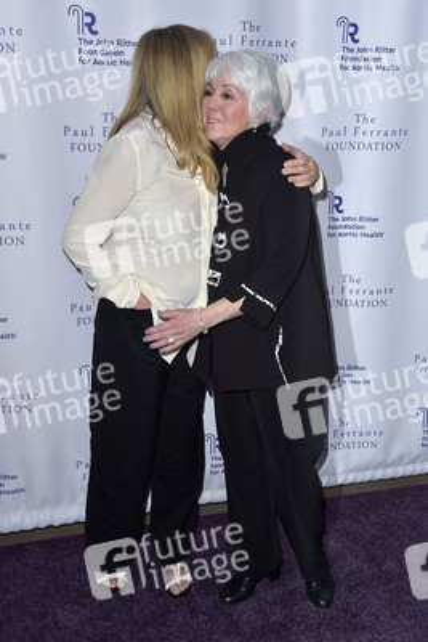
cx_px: 214
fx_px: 713
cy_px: 321
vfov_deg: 48.4
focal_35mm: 40
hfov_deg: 33.4
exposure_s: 1/250
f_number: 6.3
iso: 400
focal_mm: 40
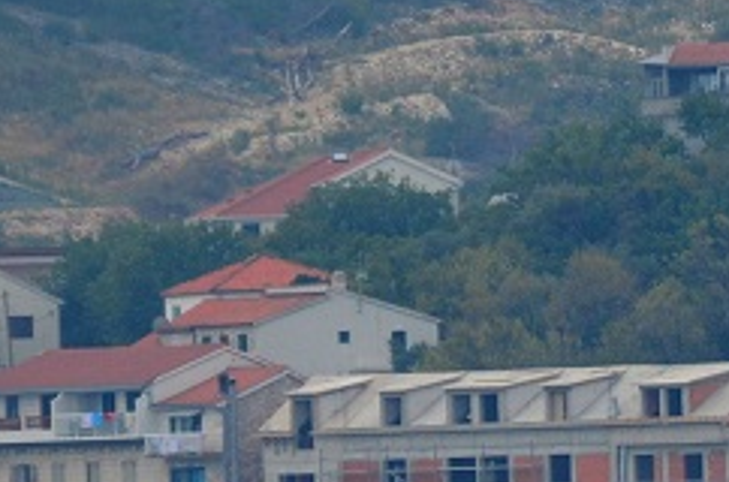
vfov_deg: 0.8
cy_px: 86
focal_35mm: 1674
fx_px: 33810
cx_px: 776
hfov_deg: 1.2
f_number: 5.6
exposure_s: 1/1250
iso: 400
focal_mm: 270
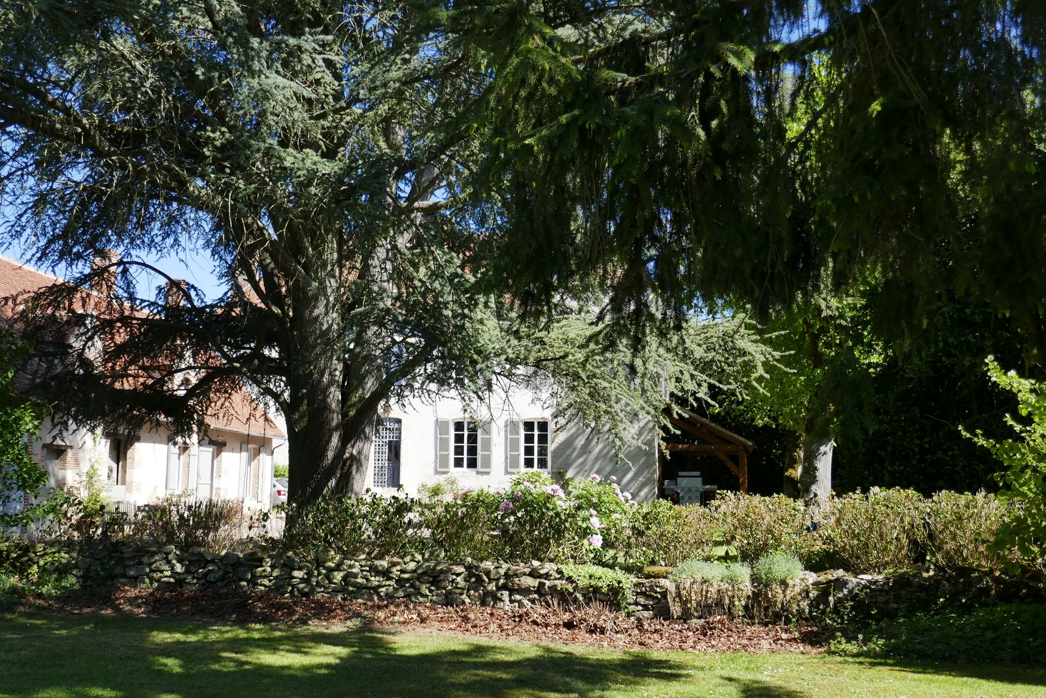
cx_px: 523
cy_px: 349
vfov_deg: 37.9
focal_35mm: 35
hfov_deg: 54.4
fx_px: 1017
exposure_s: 1/640
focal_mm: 12.7
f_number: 3.4
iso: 125
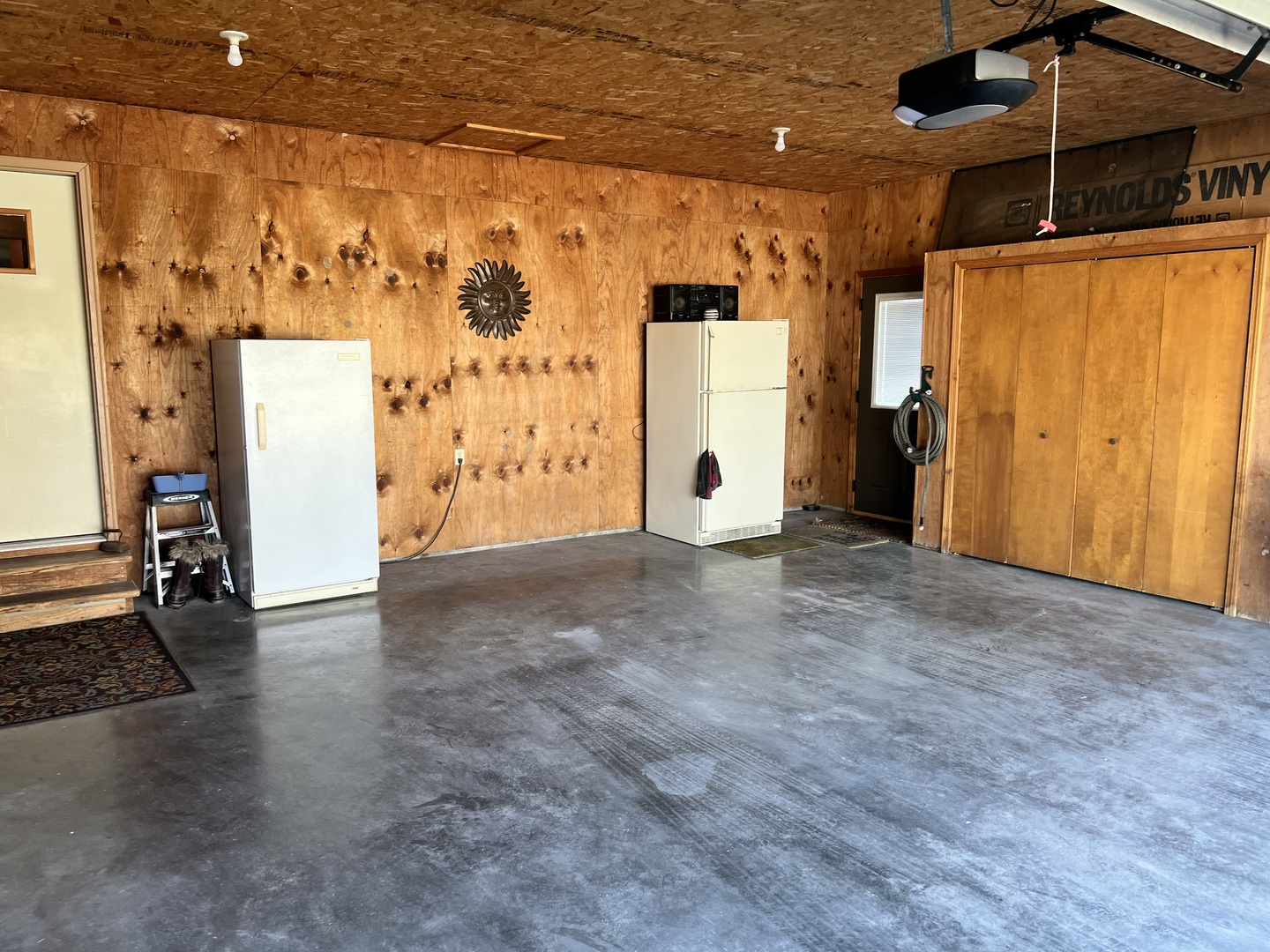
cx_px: 635
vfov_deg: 53.1
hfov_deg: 67.3
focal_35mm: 26
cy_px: 476
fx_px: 954
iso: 125
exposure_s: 1/121
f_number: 1.5
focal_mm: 5.7
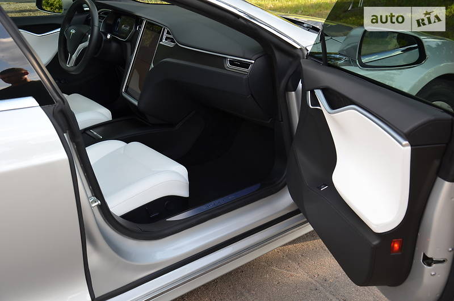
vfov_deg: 31.8
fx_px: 529
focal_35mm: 42
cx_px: 227
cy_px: 150
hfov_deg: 46.5
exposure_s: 1/125
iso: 200
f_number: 5.6
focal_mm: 28
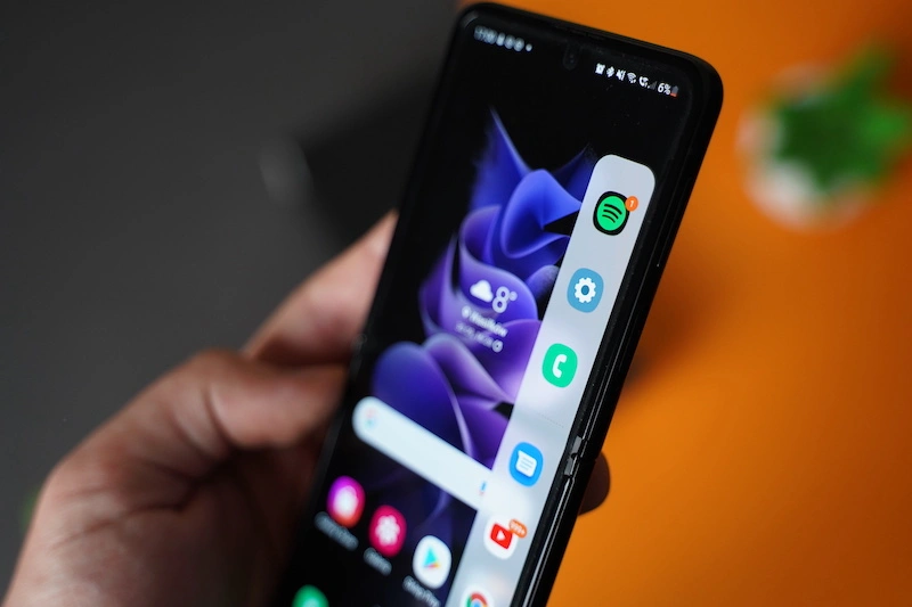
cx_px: 456
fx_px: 1241
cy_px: 304
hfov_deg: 40.4
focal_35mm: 49
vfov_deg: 27.5
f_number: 2.8
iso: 1600
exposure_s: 1/160
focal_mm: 49
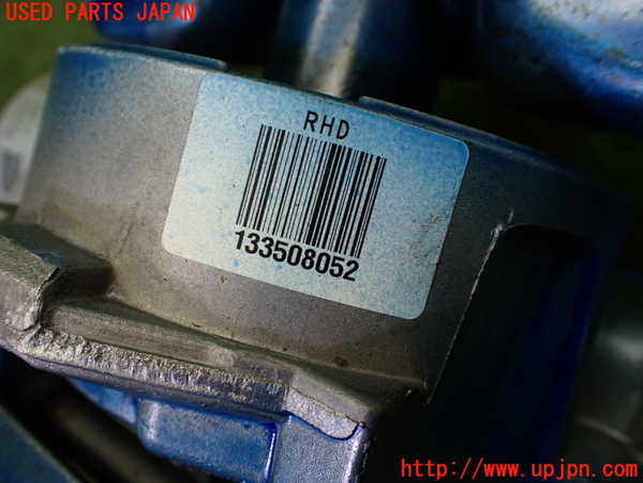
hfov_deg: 60.0
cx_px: 322
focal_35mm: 30
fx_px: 557
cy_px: 242
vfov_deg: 46.8
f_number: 2.3
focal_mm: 5.4
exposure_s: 1/125
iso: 250
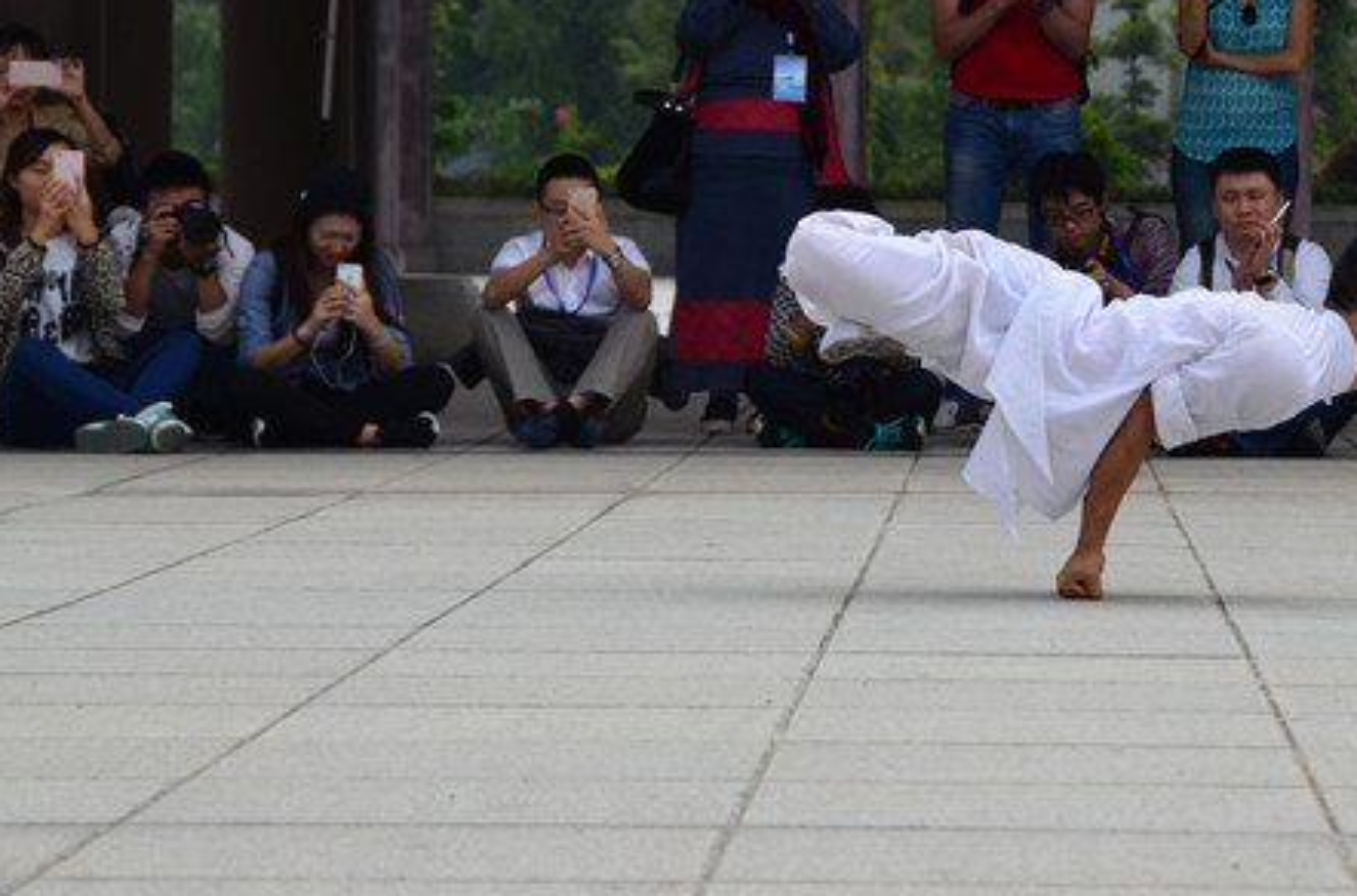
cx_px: 1071
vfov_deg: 7.2
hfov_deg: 10.8
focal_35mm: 190
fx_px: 7142
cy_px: 216
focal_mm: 70
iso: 800
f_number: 5
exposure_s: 1/800
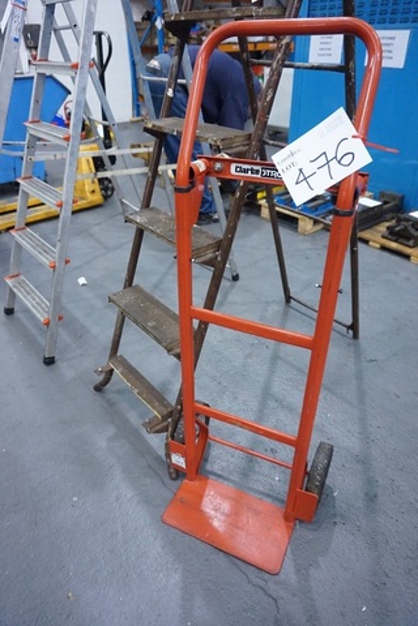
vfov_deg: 73.7
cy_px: 313
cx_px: 209
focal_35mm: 24
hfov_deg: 53.1
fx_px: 418
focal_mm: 16
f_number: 3.5
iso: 3200
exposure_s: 1/60
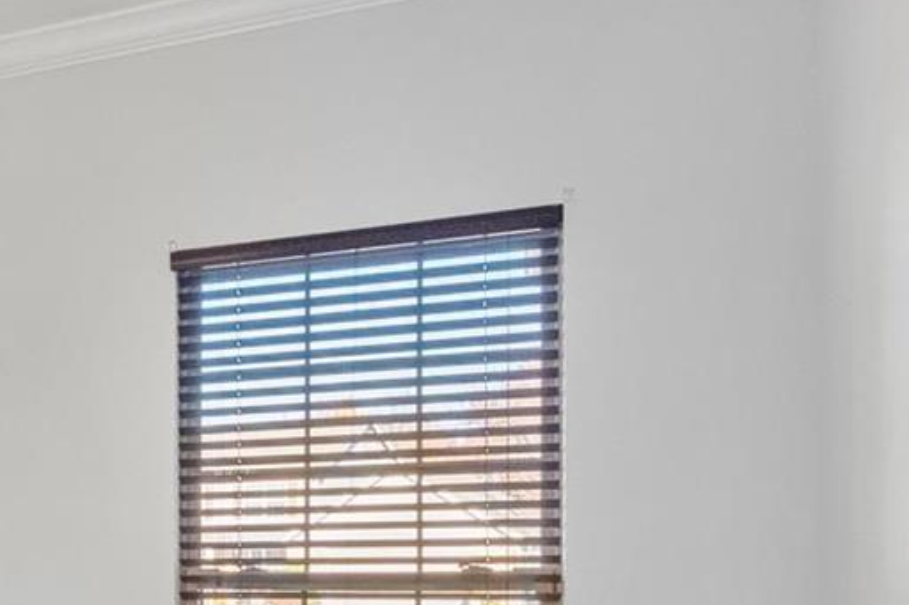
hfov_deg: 29.6
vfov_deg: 25.6
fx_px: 1262
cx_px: -341
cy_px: 612
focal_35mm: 50
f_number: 8
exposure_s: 1/15
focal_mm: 8
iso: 400
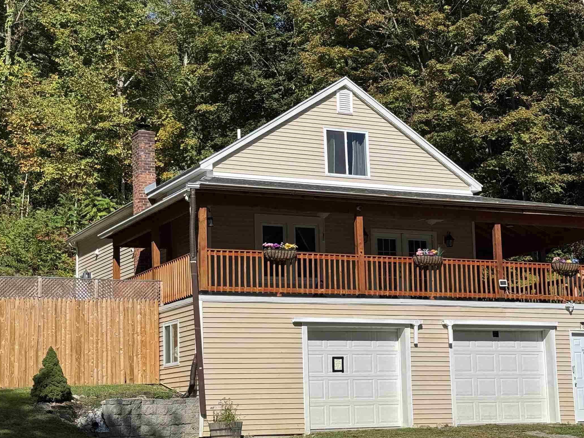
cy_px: 238
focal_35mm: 71
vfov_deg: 20.7
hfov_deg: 27.4
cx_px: 321
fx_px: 1198
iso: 64
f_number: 1.78
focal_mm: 6.76
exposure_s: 1/7092
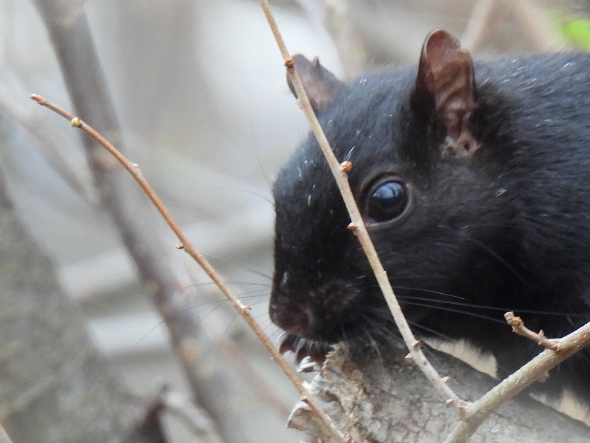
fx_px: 38349
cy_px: 204
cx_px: 621
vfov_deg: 0.7
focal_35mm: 2250
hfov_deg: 0.9
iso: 400
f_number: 5.6
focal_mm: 178
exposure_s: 1/80
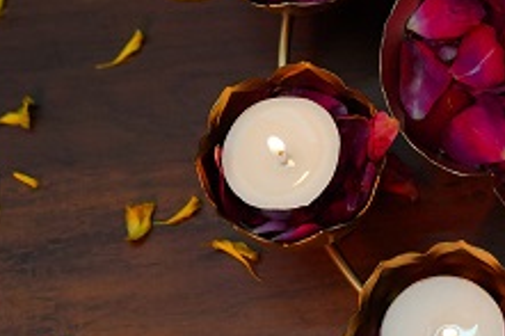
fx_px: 3714
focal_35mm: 265
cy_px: 15
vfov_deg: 5.2
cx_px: 633
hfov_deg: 7.7
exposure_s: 1/640
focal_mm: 90
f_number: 3.5
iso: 2500
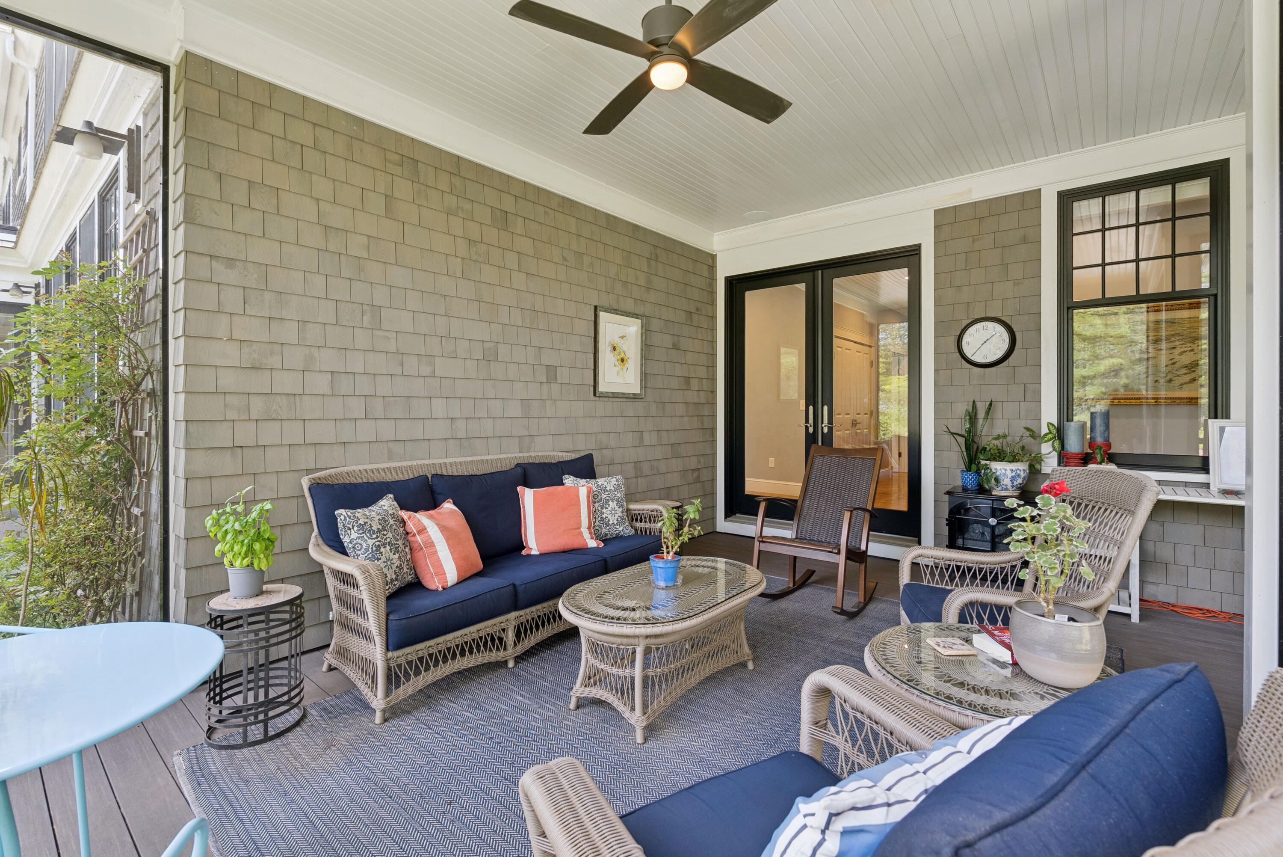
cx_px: 642
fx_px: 570
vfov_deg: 73.8
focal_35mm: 16
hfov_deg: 96.7
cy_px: 428
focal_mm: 16
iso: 320
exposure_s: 1/15
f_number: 7.1
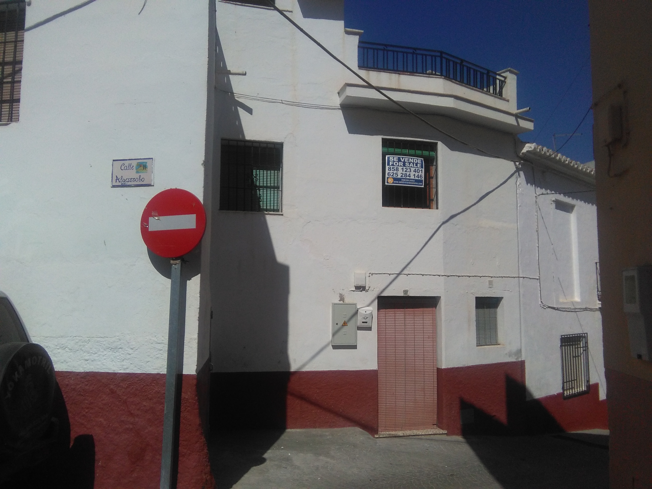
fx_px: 527
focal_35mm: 28
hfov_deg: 63.4
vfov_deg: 49.7
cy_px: 244
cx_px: 326
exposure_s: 1/5172
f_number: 2.2
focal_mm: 2.34
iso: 100
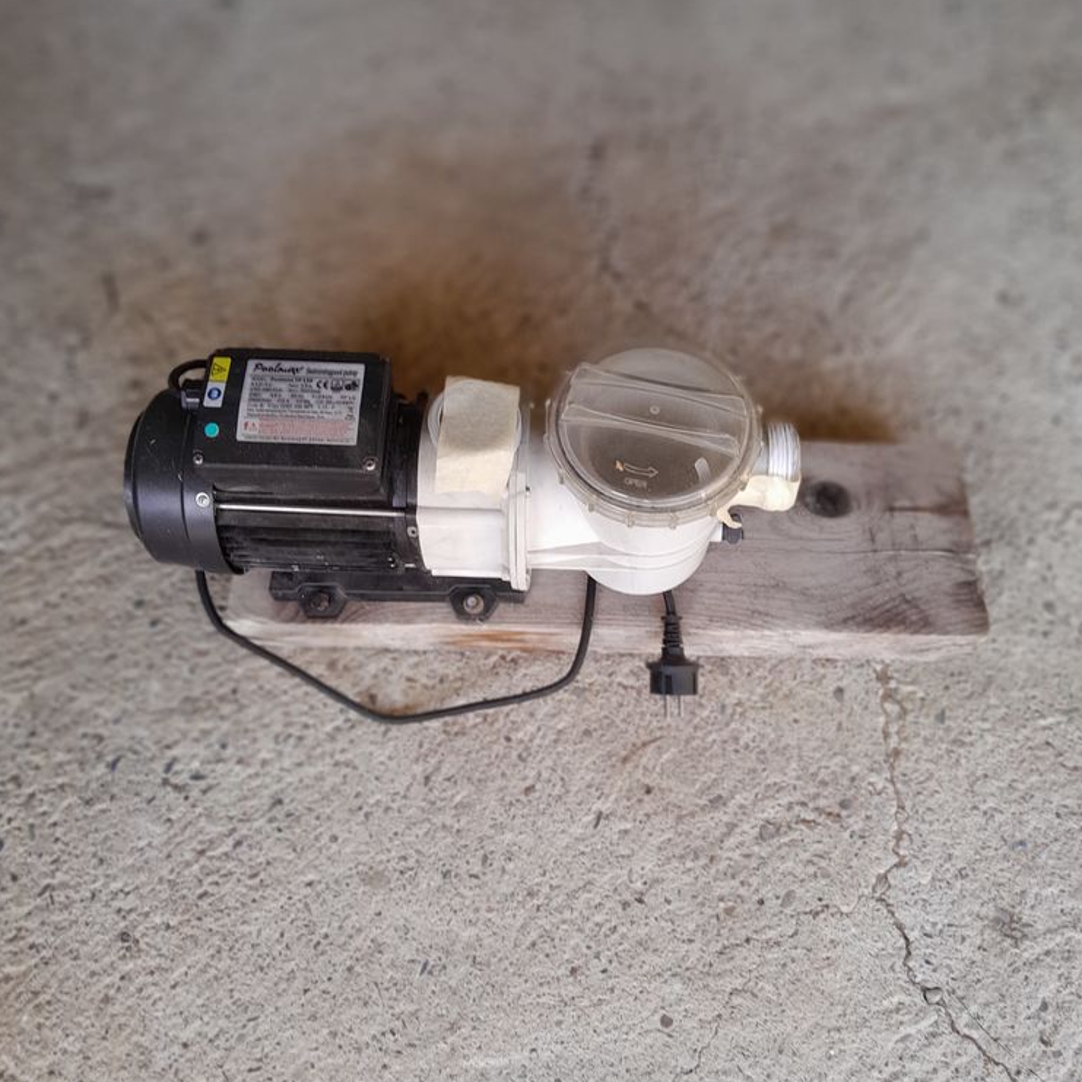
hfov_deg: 52.5
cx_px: 542
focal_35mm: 31
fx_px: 1096
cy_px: 545
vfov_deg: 52.5
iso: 40
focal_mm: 3.98
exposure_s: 1/100
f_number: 1.8
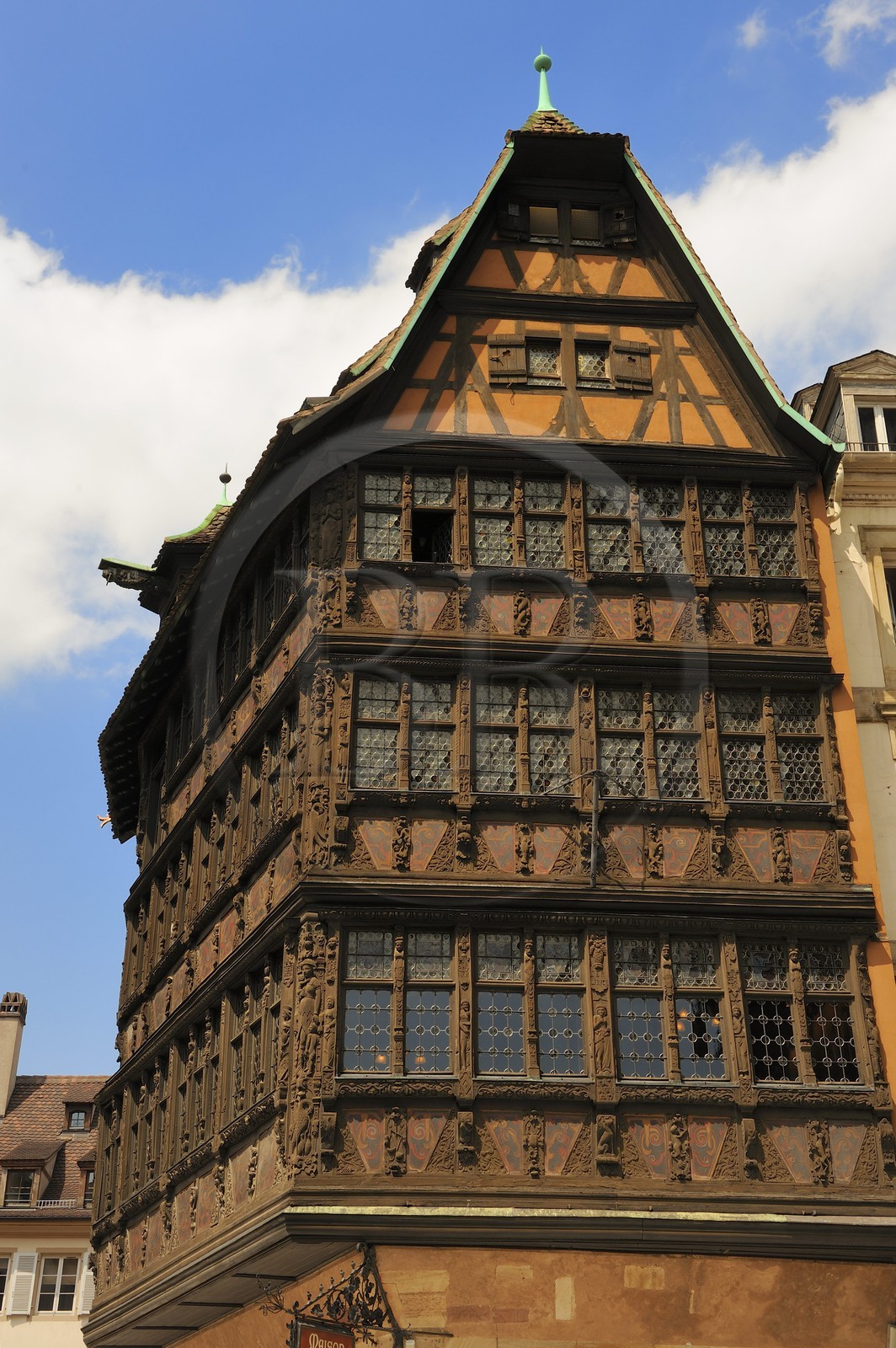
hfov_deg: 33.3
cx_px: 448
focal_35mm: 40
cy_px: 674
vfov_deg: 48.5
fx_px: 1496
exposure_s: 1/160
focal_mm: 40
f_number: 11
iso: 200
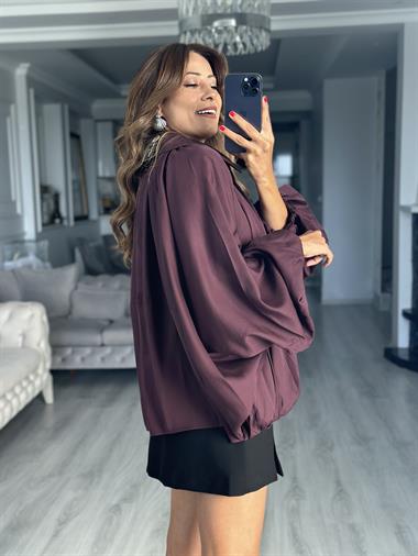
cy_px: 278
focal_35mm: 48
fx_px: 772
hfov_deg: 30.3
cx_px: 209
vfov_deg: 39.6
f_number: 1.78
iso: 80
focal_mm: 6.86
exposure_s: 1/141
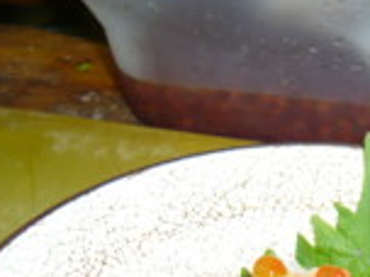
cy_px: 395
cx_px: 295
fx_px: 909
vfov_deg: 16.1
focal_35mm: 85
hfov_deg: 22.7
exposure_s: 1/30
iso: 100
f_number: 2.8
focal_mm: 4.6
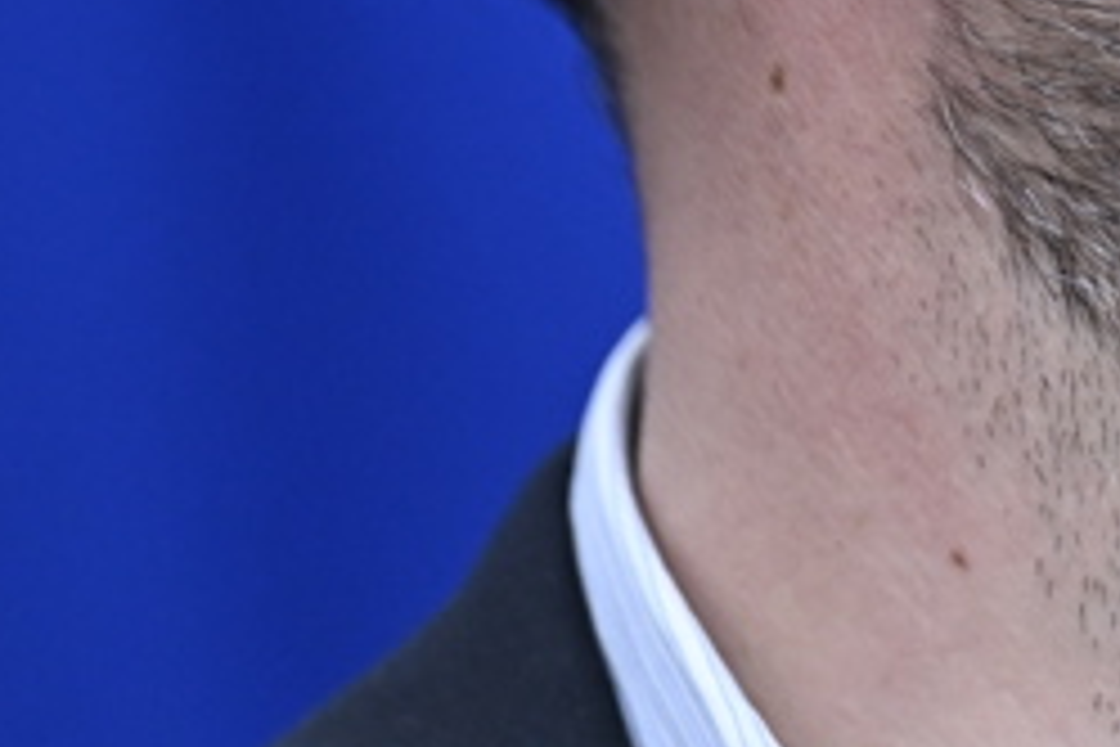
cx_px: 2092
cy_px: -518
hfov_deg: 1.9
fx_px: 34002
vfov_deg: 1.3
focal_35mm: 1093
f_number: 2.8
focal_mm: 200
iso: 1250
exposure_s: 1/320
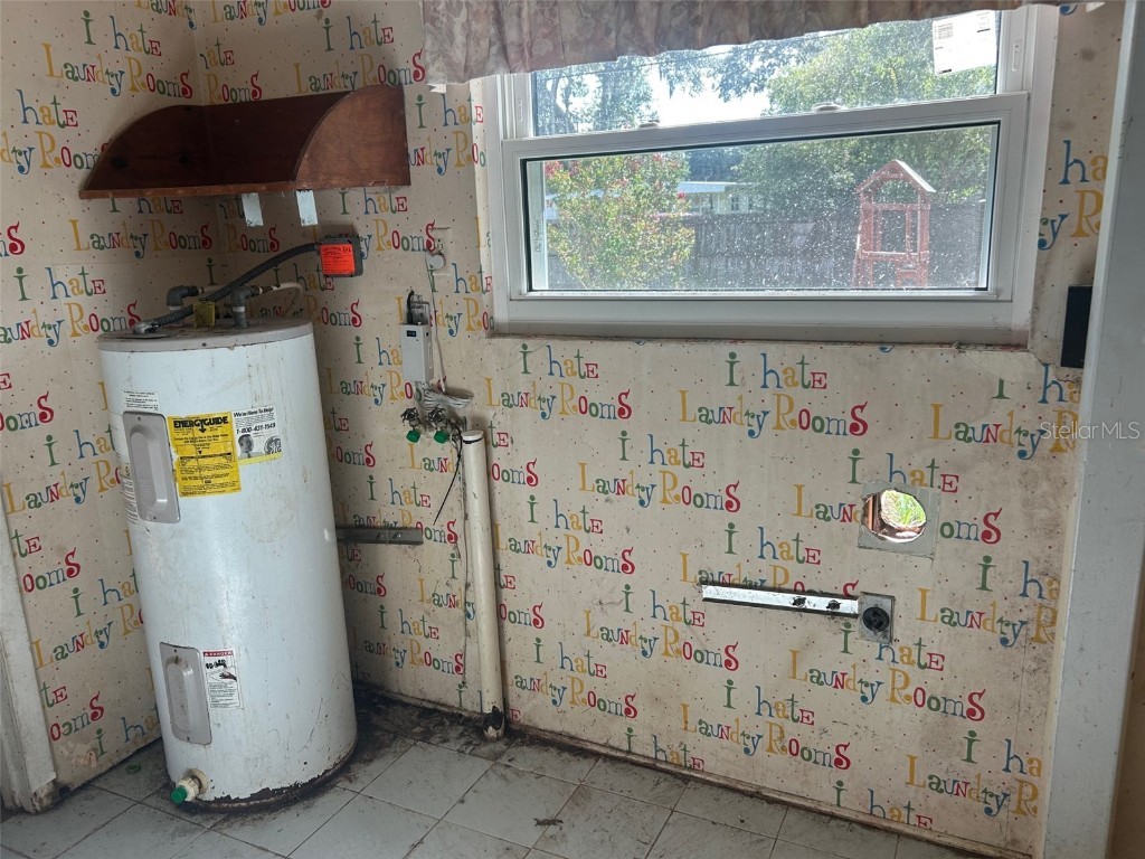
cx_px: 572
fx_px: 860
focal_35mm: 26
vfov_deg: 53.1
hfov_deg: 67.3
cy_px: 430
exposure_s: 1/138
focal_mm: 5.7
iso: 32
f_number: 1.5
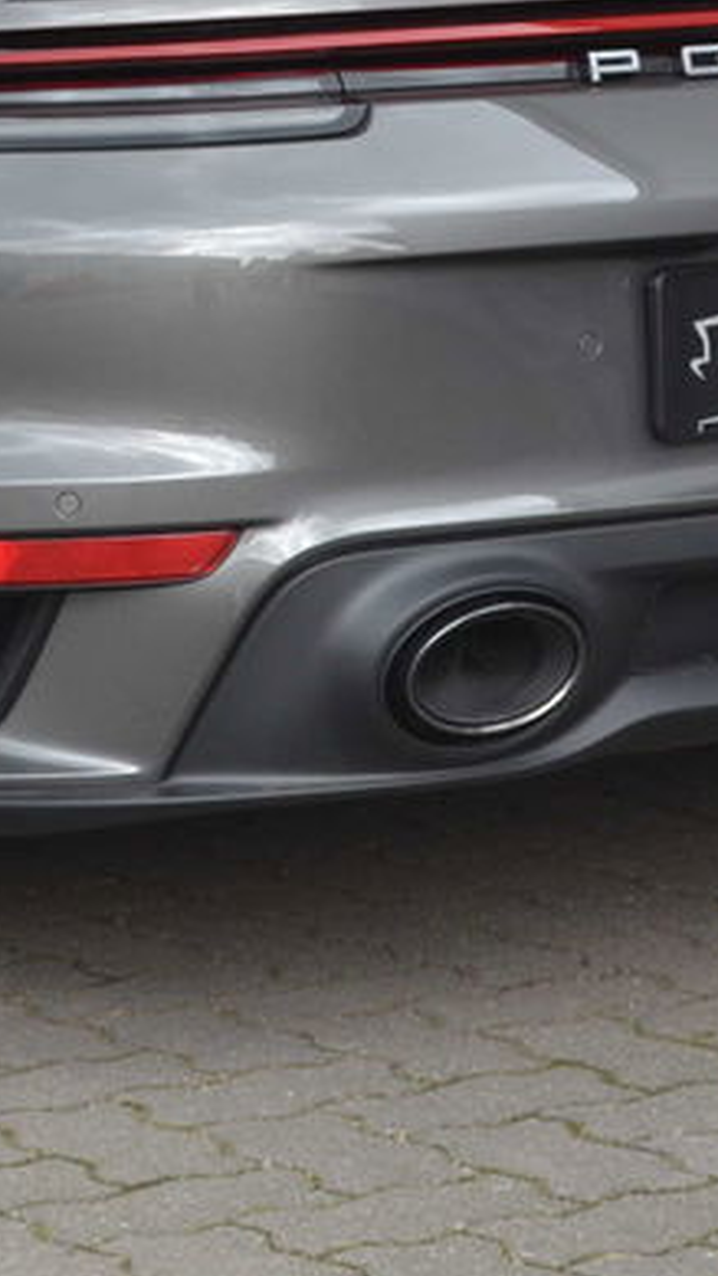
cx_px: -79
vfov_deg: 13.0
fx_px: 5581
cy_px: 239
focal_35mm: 165
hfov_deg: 7.3
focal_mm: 40
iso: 500
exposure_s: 1/60
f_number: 5.3
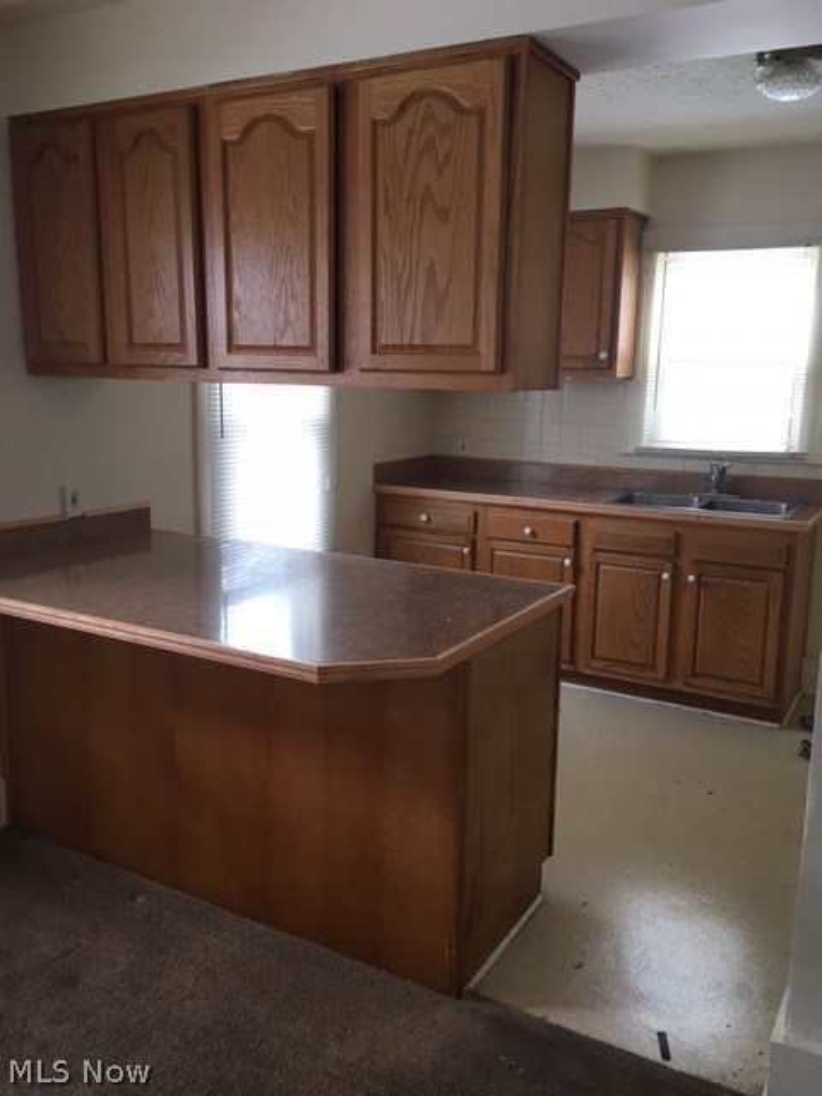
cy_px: 548
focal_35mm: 29
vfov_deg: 61.7
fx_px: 918
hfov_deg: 48.2
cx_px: 411
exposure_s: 1/30
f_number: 2.2
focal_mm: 4.15
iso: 32
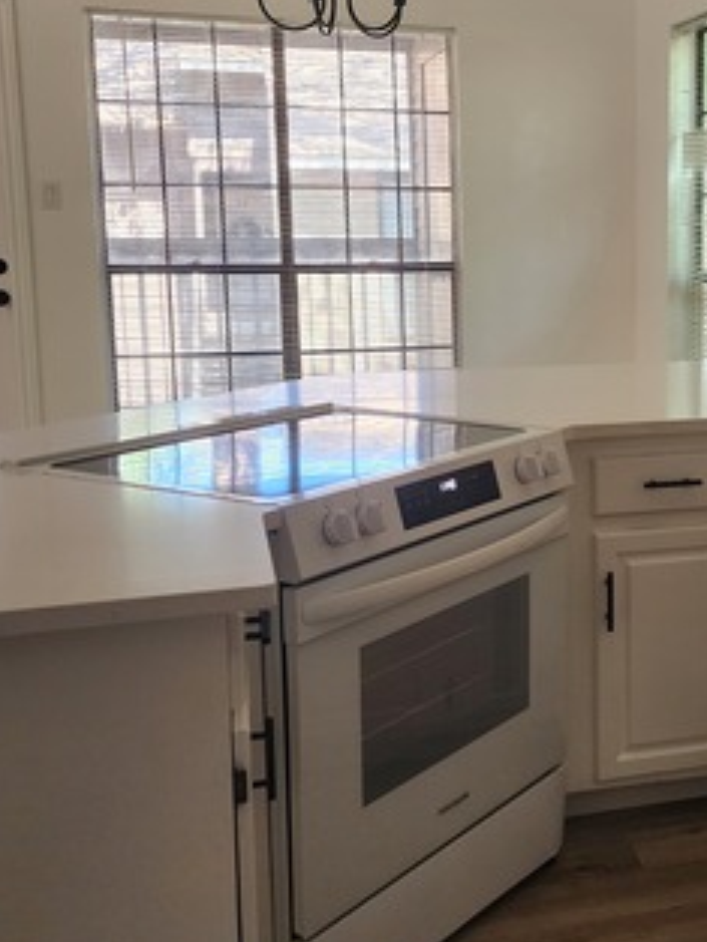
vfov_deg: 40.3
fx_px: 1279
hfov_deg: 28.9
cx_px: 713
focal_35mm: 47
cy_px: 406
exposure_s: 1/120
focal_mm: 6.4
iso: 320
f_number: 1.8
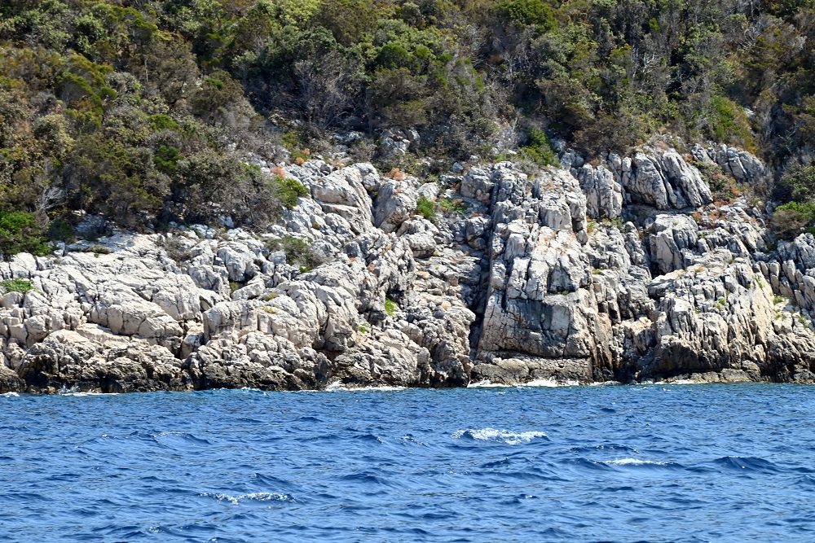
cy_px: 272
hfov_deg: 6.9
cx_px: 408
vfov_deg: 4.6
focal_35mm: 300
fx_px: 6792
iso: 640
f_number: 16
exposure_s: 1/320
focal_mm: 300
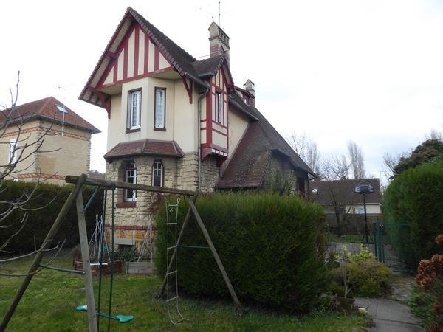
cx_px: 222
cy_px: 166
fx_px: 320
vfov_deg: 54.9
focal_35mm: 25
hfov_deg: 69.4
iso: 80
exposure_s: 1/100
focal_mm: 4.3
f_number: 3.3
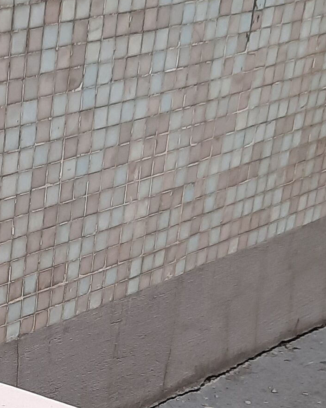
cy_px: 409
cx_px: -73
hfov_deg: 13.5
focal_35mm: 111
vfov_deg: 16.9
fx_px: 1339
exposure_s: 1/296
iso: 32
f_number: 2
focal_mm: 4.6
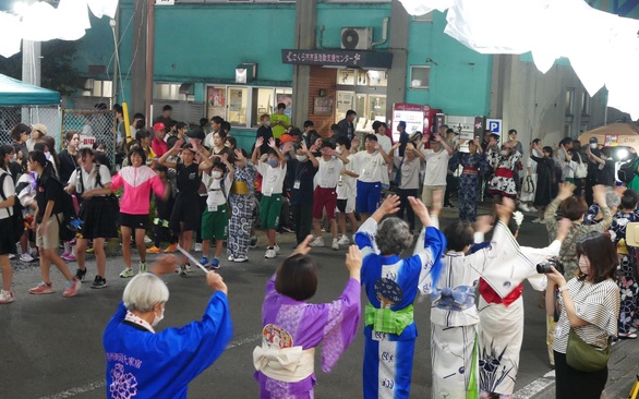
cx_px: 321
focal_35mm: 68
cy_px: 190
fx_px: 1184
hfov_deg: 30.2
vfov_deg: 19.1
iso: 3200
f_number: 5.6
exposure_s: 1/20
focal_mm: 32
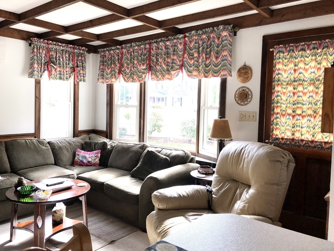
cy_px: 126
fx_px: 270
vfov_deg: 49.7
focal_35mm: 28
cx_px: 167
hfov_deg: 63.4
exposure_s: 1/40
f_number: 1.8
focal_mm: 3.99
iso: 20
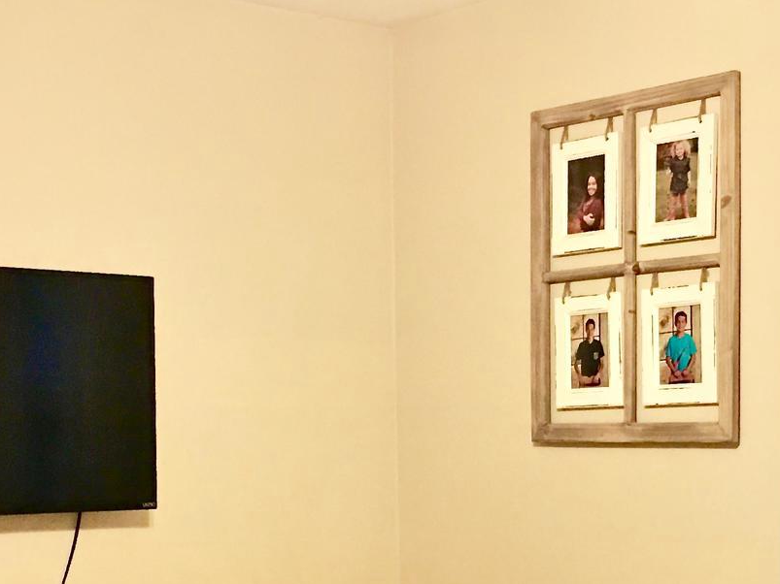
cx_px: 432
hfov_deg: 26.3
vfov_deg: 19.6
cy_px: 511
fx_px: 1667
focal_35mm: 74
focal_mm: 4.15
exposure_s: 1/15
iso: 80
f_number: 2.2
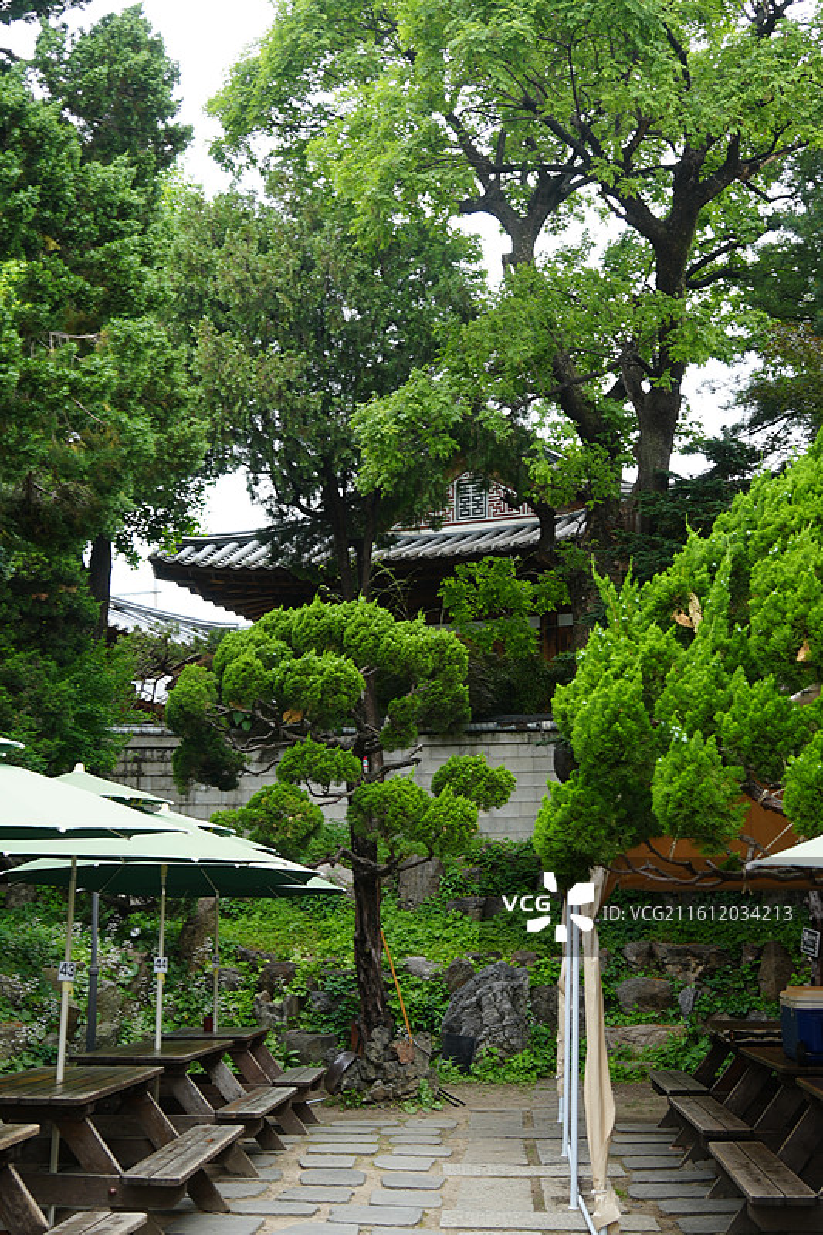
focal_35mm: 45
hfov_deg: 29.9
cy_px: 618
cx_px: 412
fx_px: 1544
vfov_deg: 43.6
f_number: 4.5
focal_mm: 30
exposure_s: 1/60
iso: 100
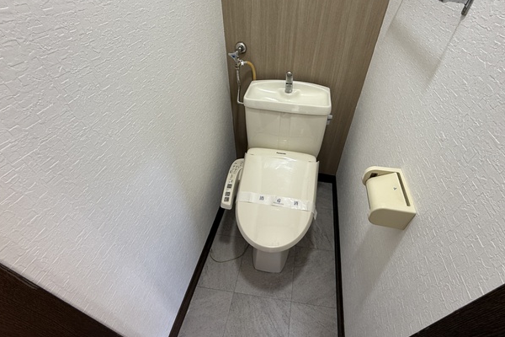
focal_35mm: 17
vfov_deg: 70.3
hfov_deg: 92.9
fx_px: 238
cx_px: 282
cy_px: 155
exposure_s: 1/100
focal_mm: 2.22
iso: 160
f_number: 2.2
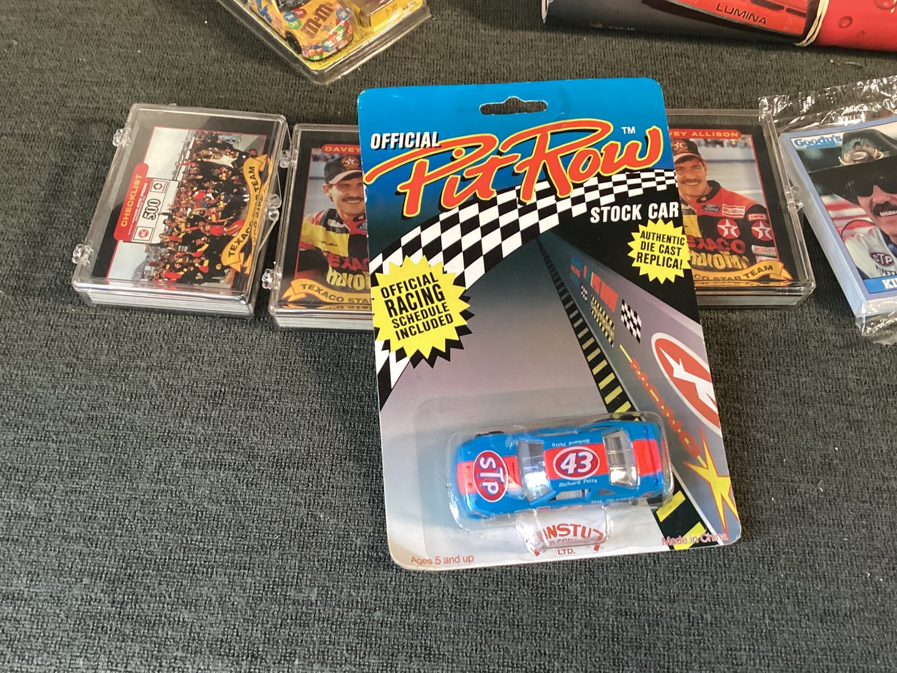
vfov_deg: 44.1
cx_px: 459
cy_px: 328
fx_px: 829
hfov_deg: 56.8
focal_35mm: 32
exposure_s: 1/60
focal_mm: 3.3
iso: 200
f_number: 2.4
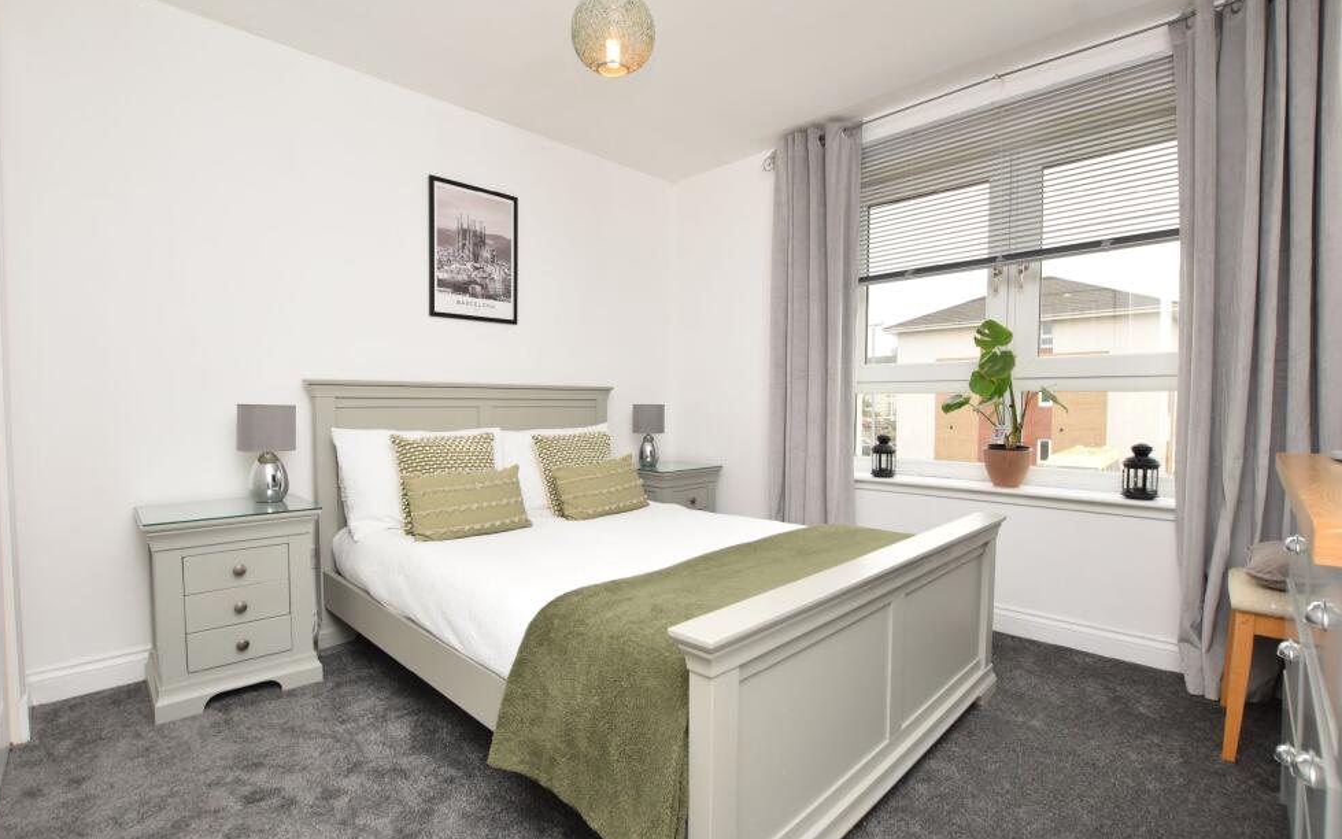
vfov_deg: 71.3
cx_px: 662
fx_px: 585
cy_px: 420
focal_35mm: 16
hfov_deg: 97.8
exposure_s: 1/125
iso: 560
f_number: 5.6
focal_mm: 10
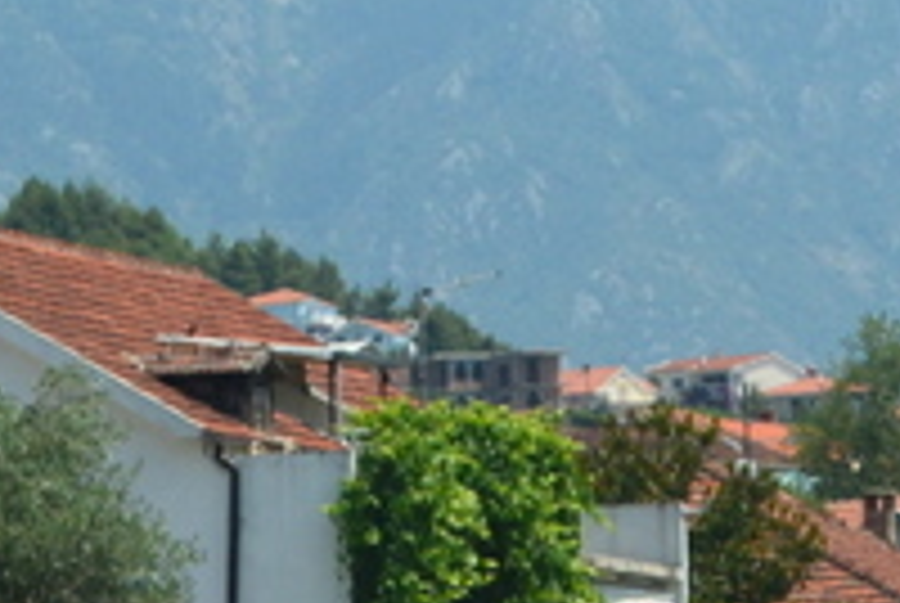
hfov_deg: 6.2
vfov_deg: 4.2
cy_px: -333
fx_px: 8262
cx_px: 652
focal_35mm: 330
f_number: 11
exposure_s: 1/400
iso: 400
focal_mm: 55
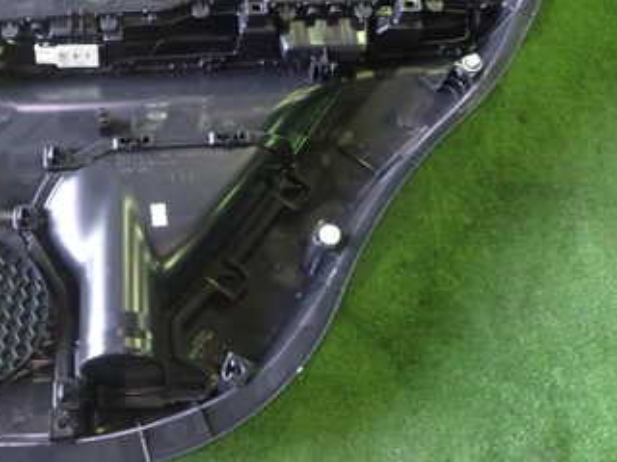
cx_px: 148
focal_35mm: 60
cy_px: 125
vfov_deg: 24.2
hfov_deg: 31.6
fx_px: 1069
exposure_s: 1/20
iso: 800
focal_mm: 5.79
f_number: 2.4
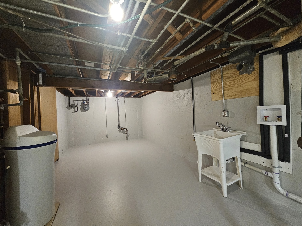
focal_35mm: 13
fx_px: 113
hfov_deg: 106.2
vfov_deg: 89.9
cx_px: 151
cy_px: 113
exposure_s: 1/24
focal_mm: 2.2
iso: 640
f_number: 2.2
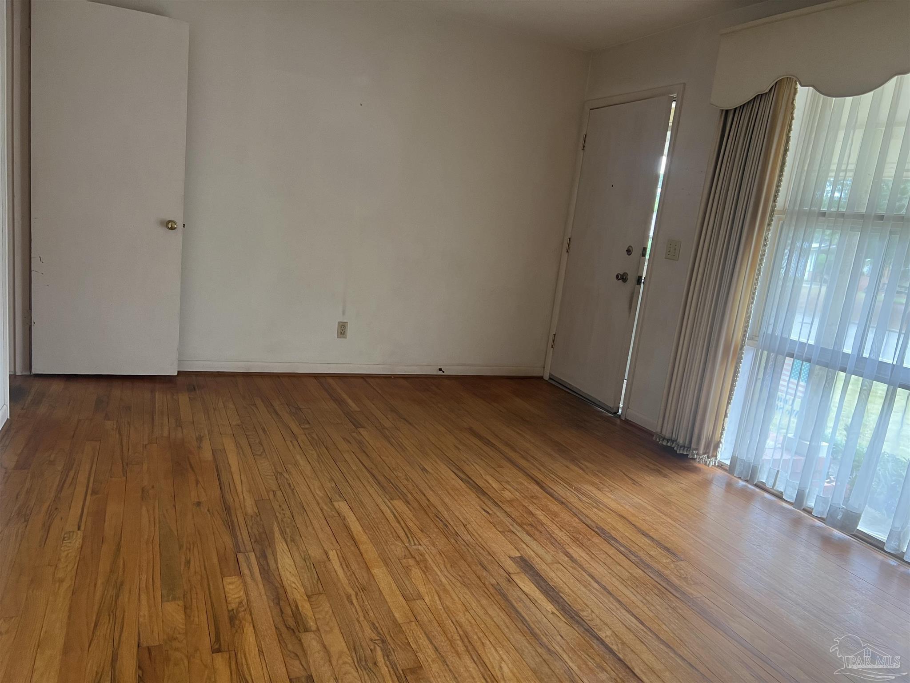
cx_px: 455
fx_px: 683
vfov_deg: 53.1
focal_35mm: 26
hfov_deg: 67.3
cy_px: 342
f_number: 1.5
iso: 125
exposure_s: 1/93
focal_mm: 5.7
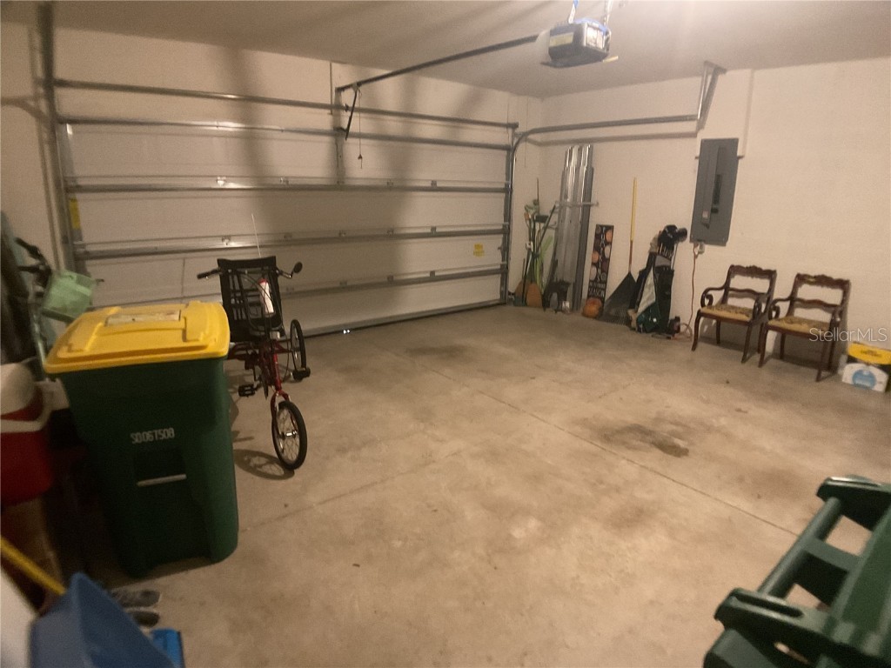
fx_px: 746
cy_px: 334
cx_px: 446
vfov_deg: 48.2
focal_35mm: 29
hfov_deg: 61.7
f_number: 1.8
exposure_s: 1/24
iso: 500
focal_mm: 3
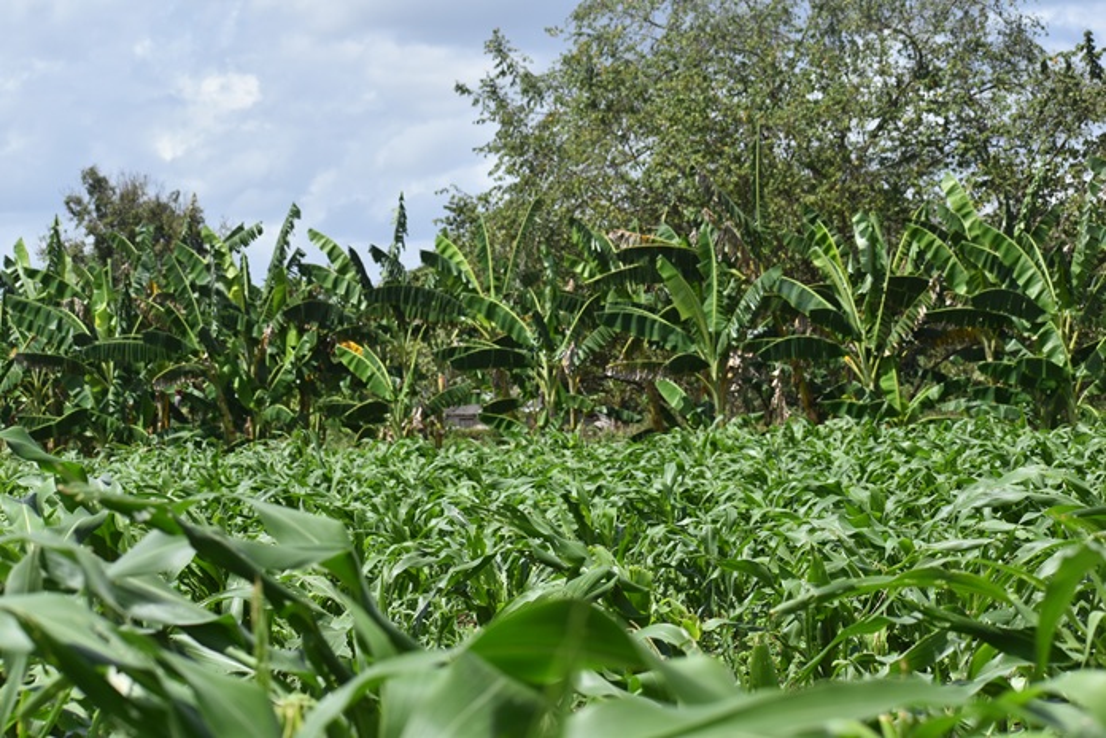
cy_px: 369
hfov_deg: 19.5
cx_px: 553
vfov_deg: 13.0
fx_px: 3226
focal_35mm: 105
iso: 200
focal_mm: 70
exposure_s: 1/800
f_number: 7.1
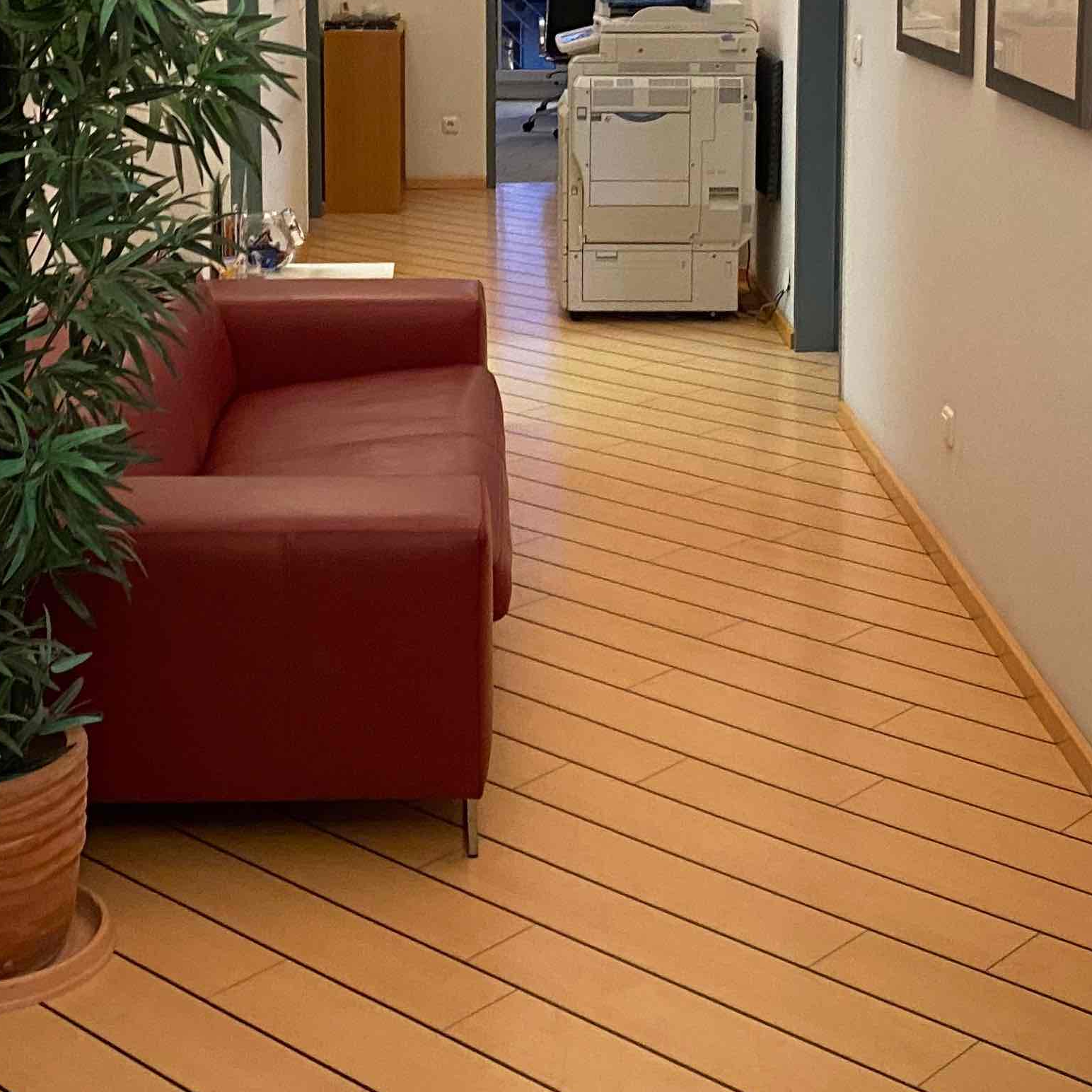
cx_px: 511
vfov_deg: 27.8
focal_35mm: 60
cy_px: 153
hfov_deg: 28.6
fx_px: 2141
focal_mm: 4.25
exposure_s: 1/50
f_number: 1.8
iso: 250
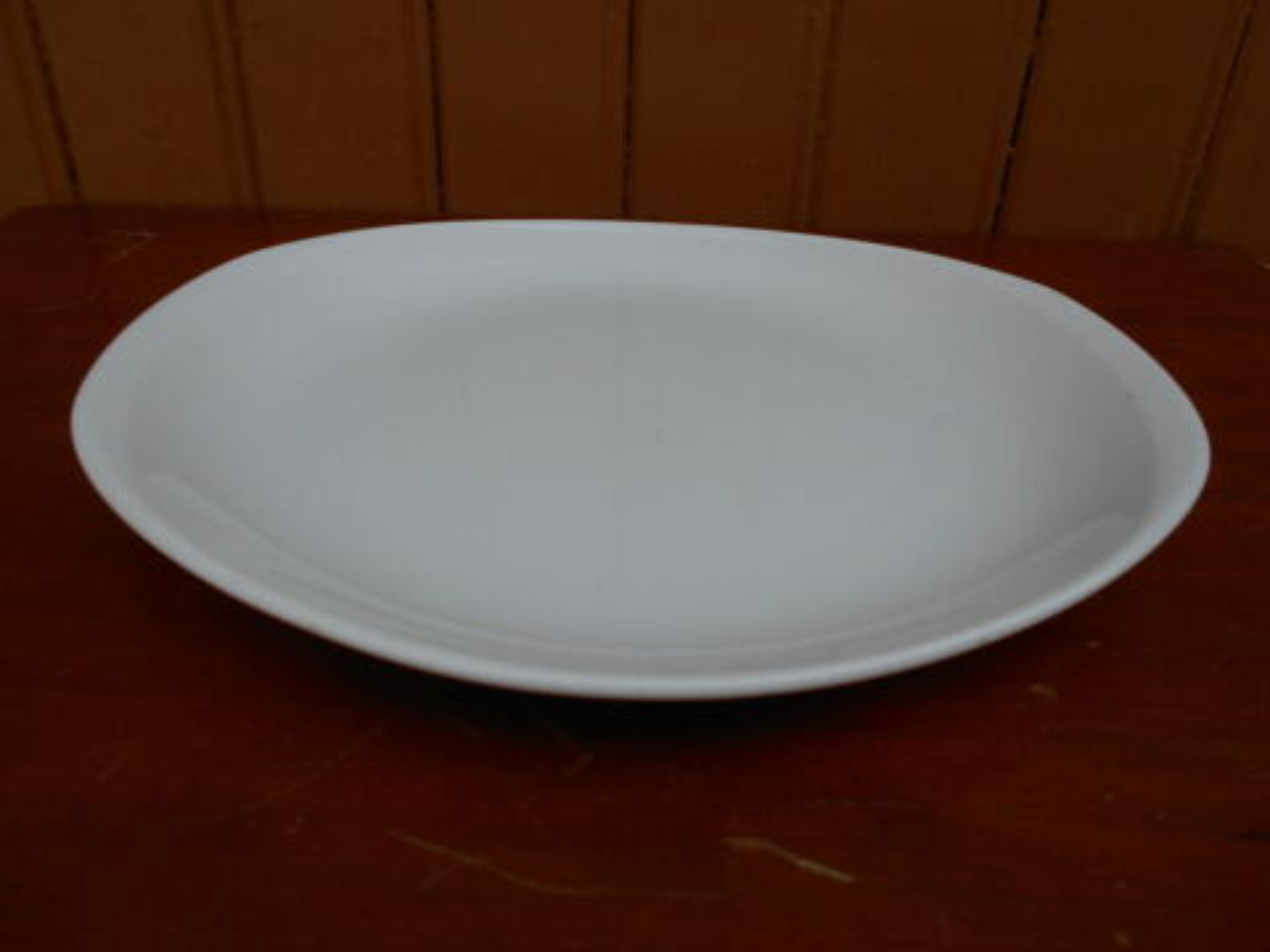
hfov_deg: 67.3
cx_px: 635
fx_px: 954
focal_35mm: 26
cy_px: 476
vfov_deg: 53.1
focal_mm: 4.6
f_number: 3.2
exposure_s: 1/800
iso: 80
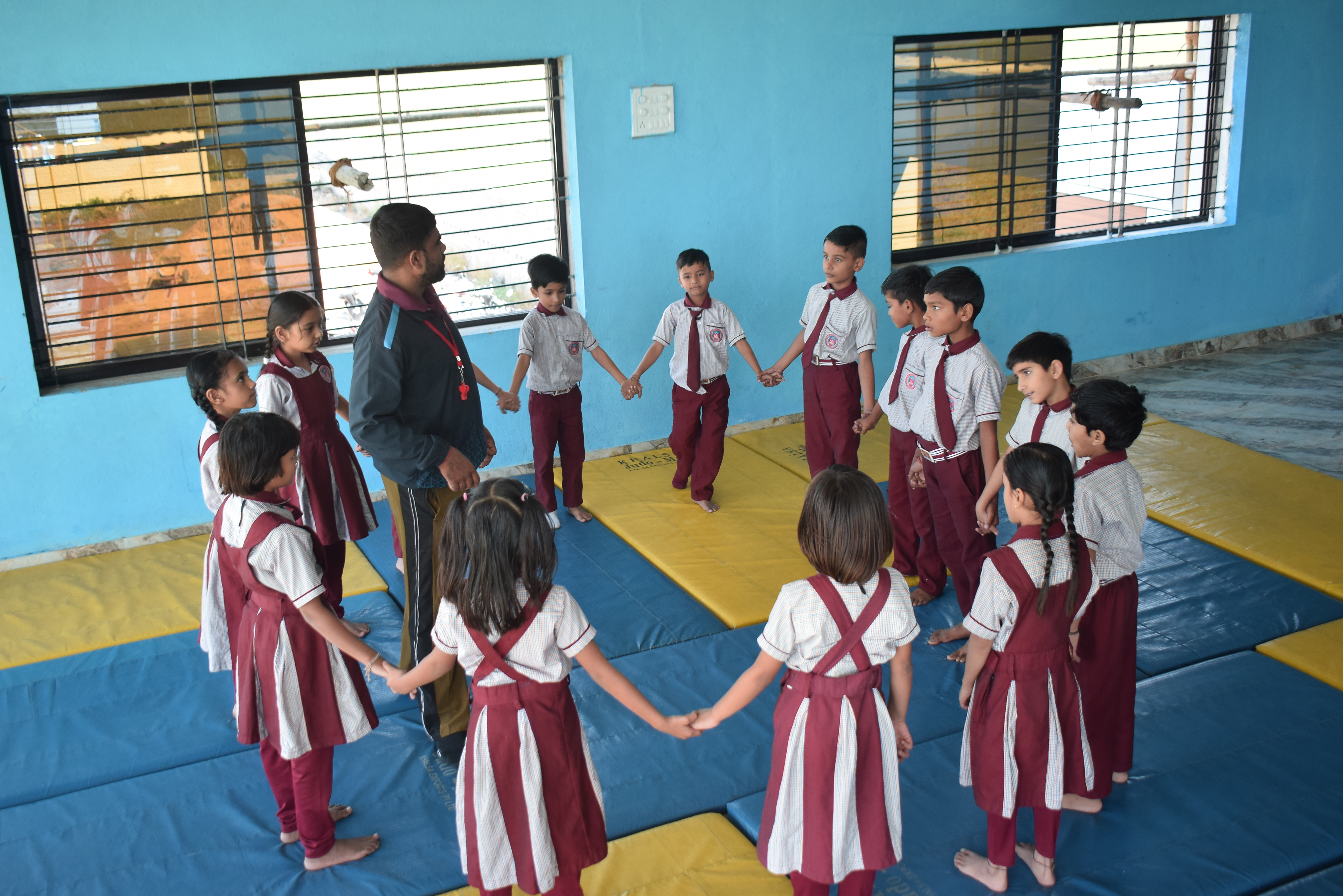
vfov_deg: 34.2
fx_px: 1455
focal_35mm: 39
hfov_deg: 49.6
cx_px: 672
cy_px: 448
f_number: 4
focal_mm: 26
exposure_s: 1/100
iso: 320
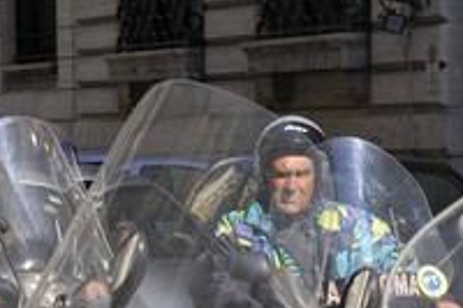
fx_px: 2519
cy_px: 303
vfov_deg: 7.0
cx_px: 309
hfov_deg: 10.5
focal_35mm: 196
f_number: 13
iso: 200
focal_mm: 62
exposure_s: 1/100
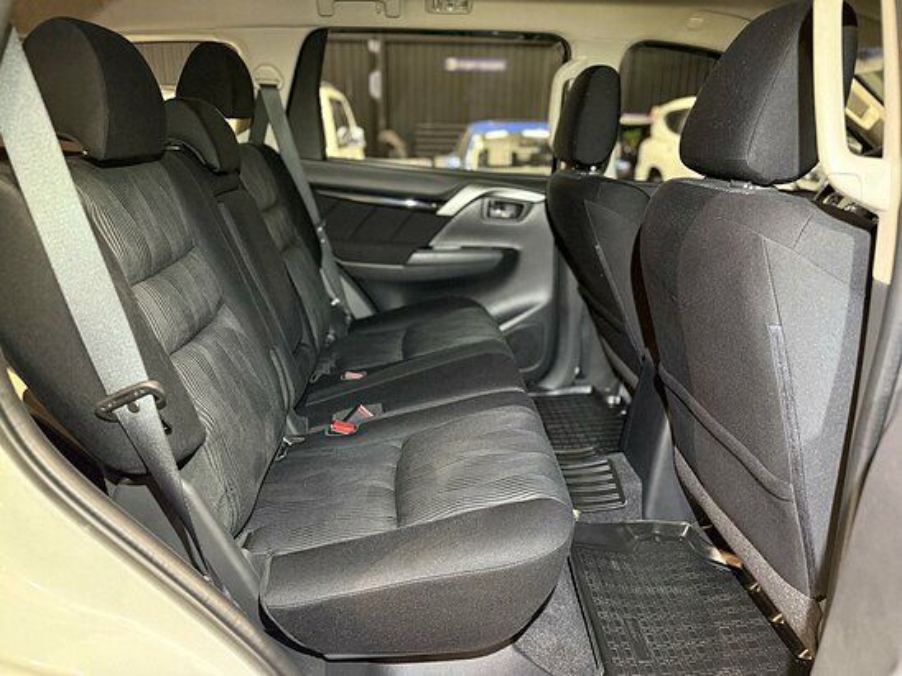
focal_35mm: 24
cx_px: 451
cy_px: 338
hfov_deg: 71.6
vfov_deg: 56.8
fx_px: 625
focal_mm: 6.76
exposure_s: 1/42
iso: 800
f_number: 1.78
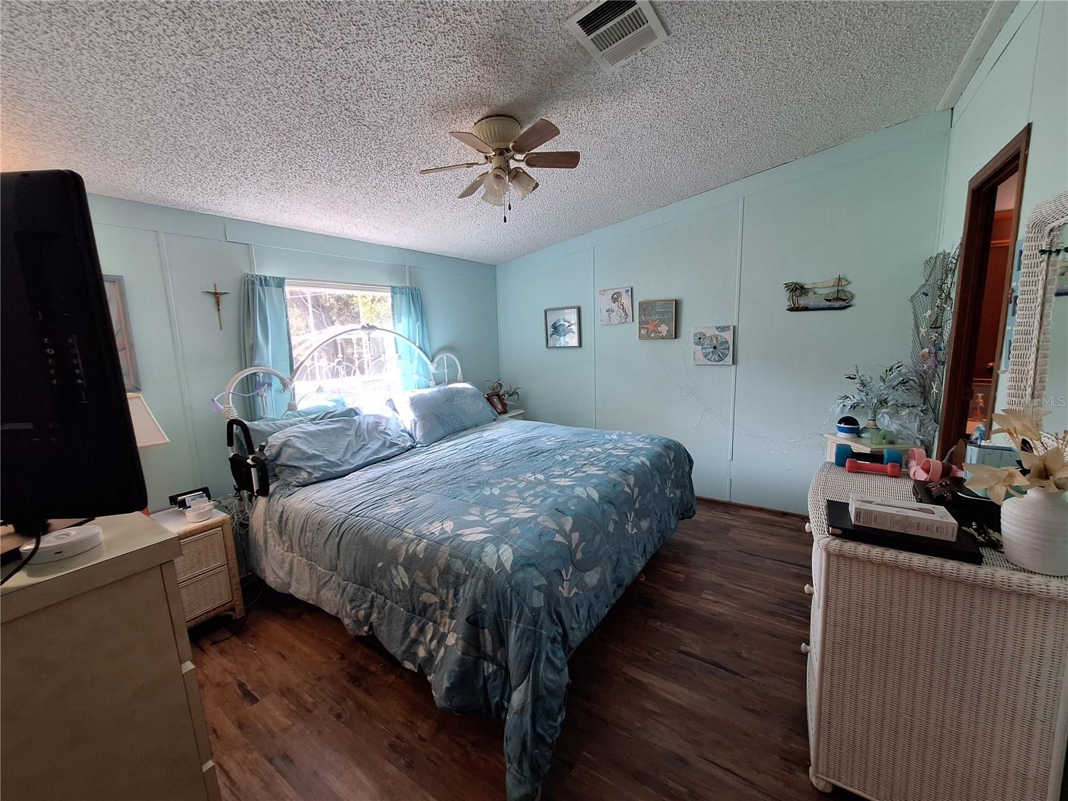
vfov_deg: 89.9
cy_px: 400
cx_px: 534
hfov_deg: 106.2
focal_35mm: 13
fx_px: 401
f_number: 2.2
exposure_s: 1/60
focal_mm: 1.74
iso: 80
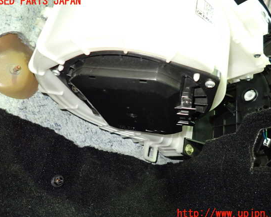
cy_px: 108
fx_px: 217
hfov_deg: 64.0
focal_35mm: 27
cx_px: 140
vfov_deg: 53.2
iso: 800
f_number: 2
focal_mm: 4.5
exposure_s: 1/20
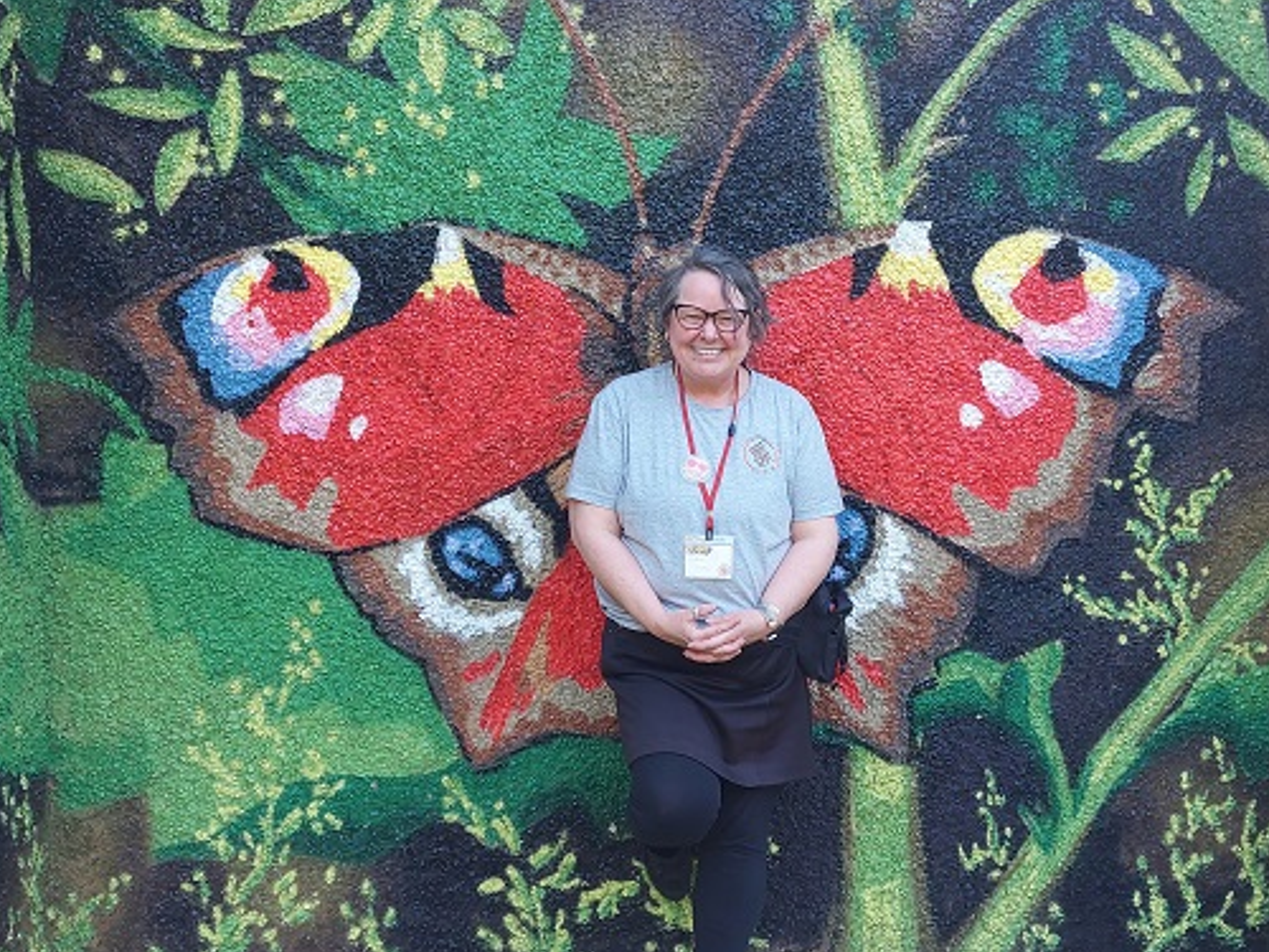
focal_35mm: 40
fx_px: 1466
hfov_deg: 46.8
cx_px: 662
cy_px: 480
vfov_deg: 36.0
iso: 80
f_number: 1.8
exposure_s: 1/100
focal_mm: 5.23
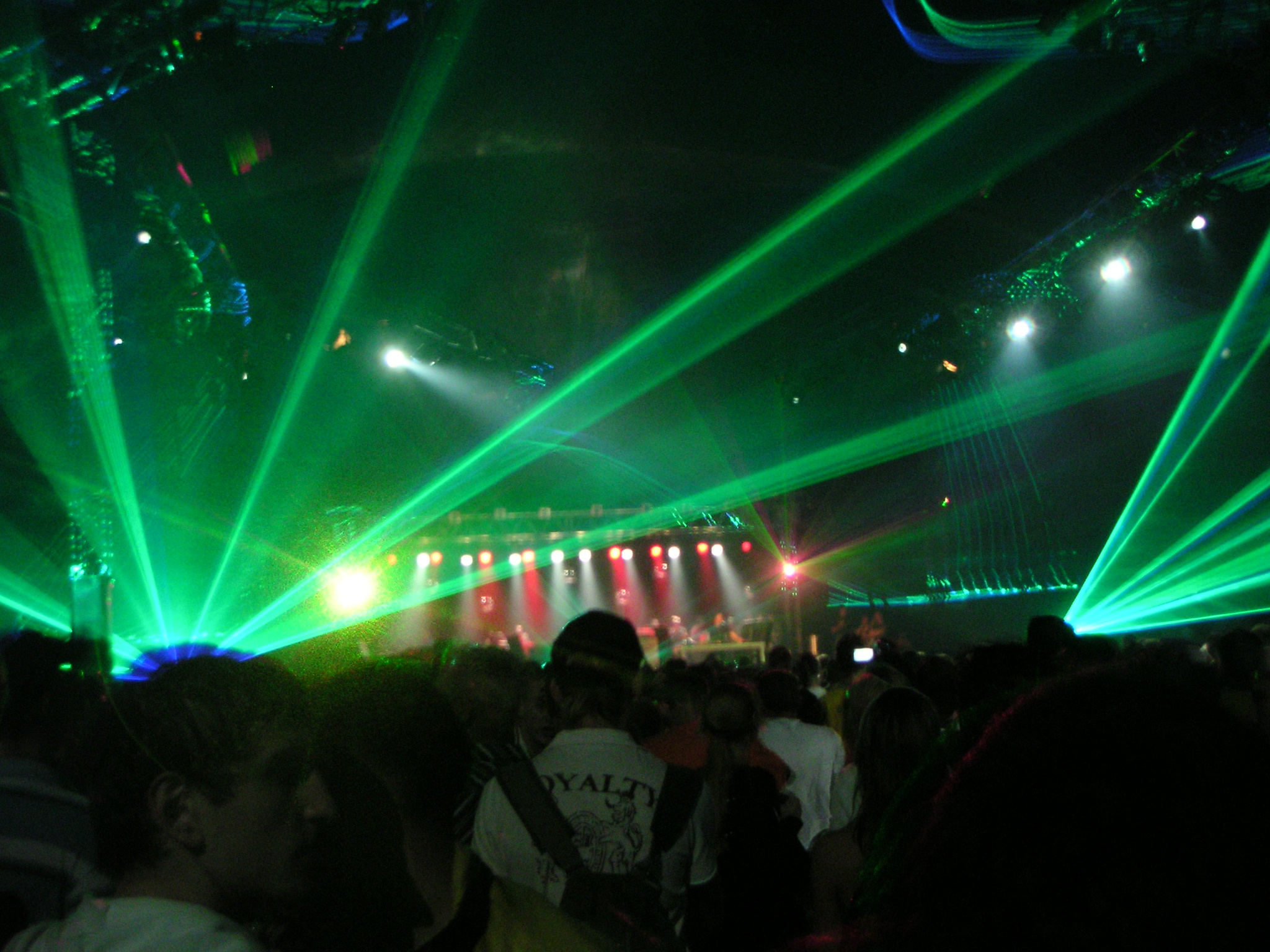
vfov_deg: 37.7
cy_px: 476
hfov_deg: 49.0
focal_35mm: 38
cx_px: 635
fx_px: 1394
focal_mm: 6
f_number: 2.8
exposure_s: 1/6
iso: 200
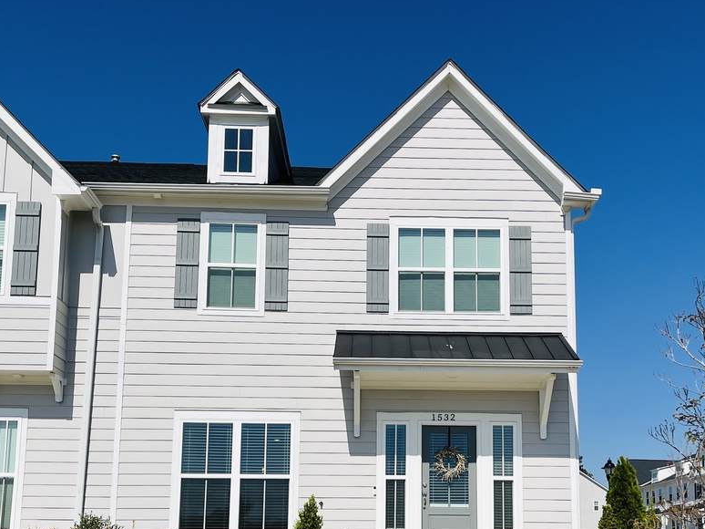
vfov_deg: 32.7
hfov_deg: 43.8
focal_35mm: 43
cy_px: 418
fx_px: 875
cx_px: 391
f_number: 1.6
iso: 50
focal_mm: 5.1
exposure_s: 1/9901
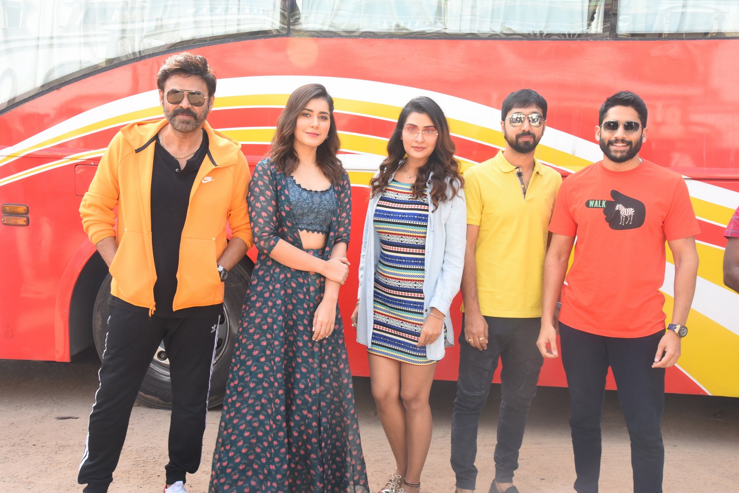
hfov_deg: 50.7
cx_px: 370
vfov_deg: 35.1
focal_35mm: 38
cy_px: 246
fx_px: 780
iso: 800
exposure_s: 1/125
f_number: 11
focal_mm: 38
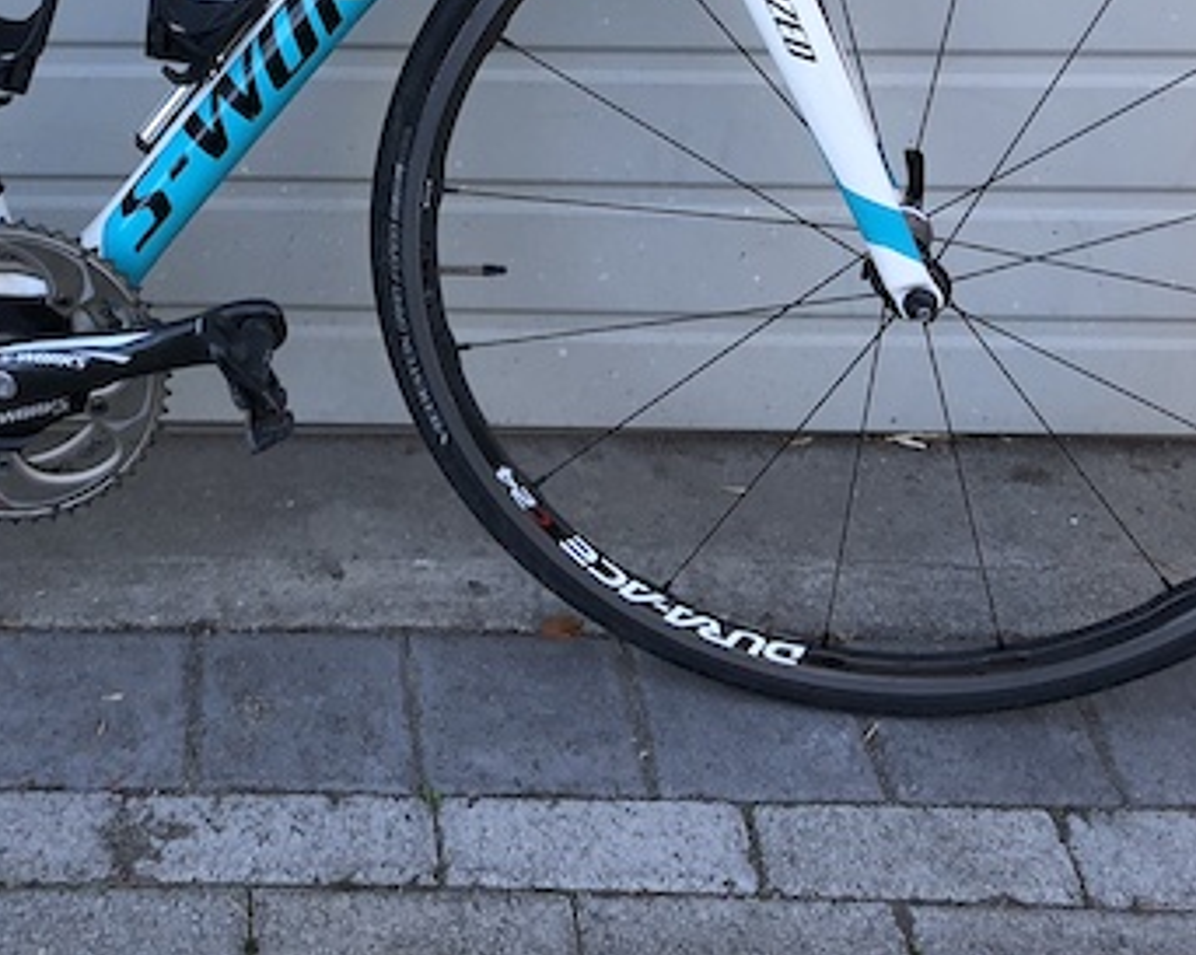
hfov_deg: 28.6
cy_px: -63
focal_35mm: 64
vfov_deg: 22.6
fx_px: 2263
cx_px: 150
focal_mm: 3.99
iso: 32
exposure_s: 1/120
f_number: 1.8
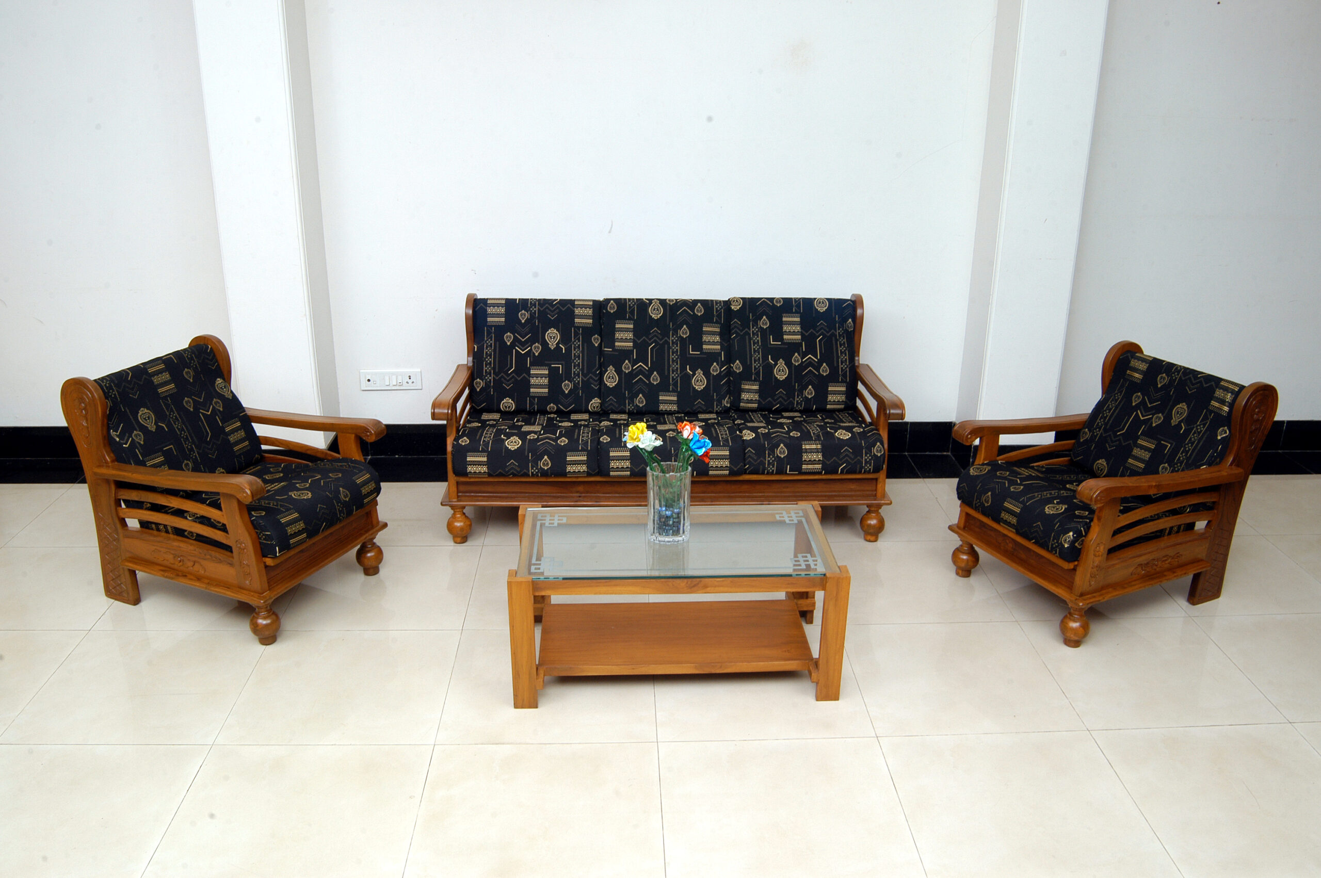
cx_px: 660
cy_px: 439
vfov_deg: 43.5
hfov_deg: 62.0
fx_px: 1100
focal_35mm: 30
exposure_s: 1/125
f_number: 11
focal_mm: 20
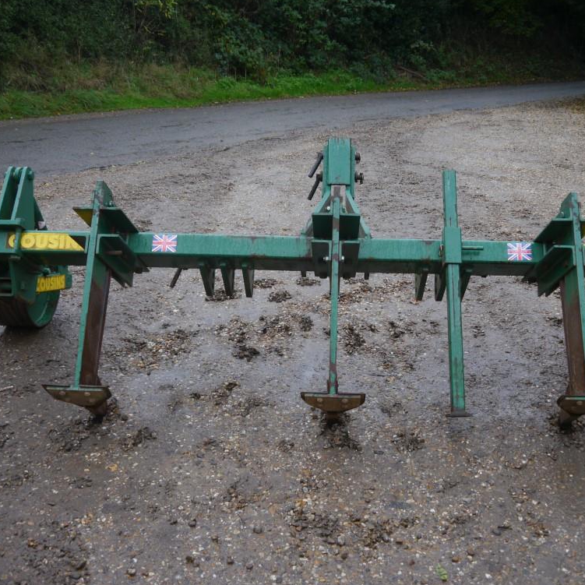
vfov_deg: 40.9
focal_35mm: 41
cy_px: 289
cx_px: 340
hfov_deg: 40.8
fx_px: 784
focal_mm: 17
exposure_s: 1/125
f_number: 4
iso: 160
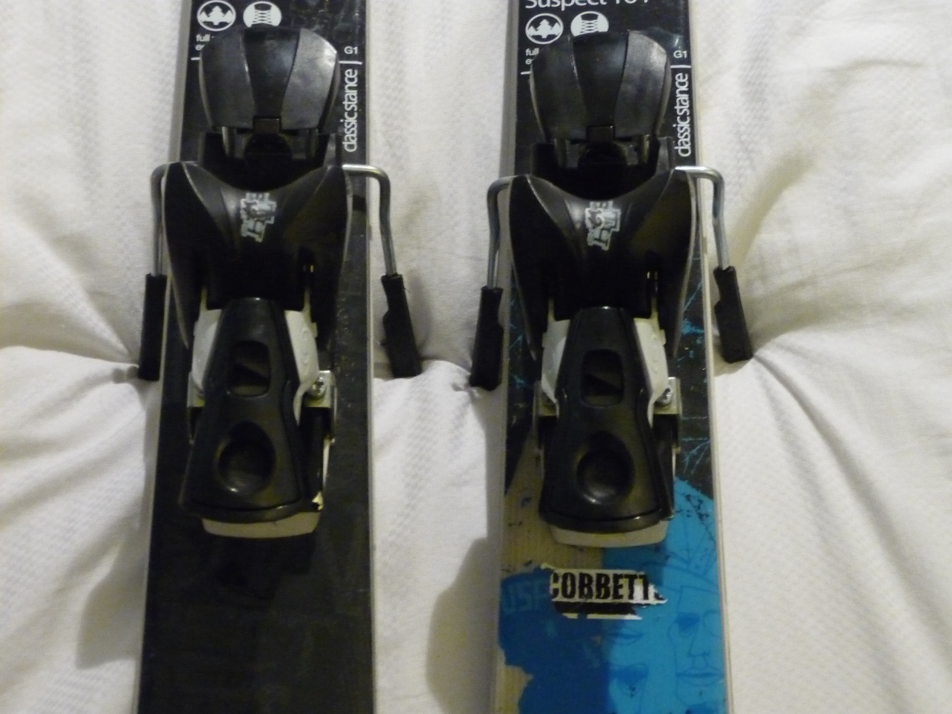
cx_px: 476
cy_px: 357
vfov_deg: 30.3
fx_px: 1320
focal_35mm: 48
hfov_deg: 39.7
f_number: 4.2
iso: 800
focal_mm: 8
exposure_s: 1/10
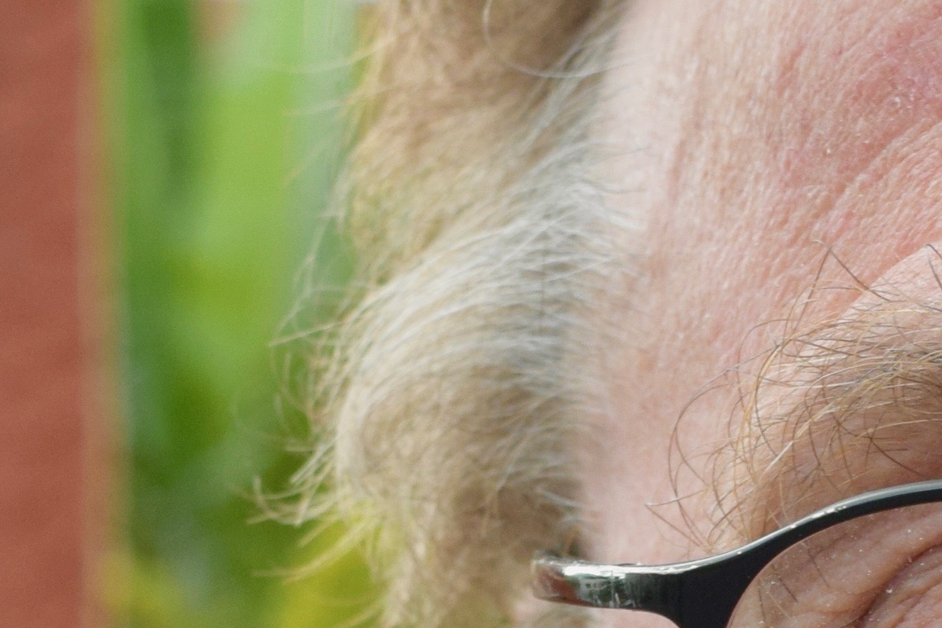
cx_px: 666
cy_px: 997
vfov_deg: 5.6
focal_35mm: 242
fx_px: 6321
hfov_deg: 8.5
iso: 400
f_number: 8
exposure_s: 1/250
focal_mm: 31
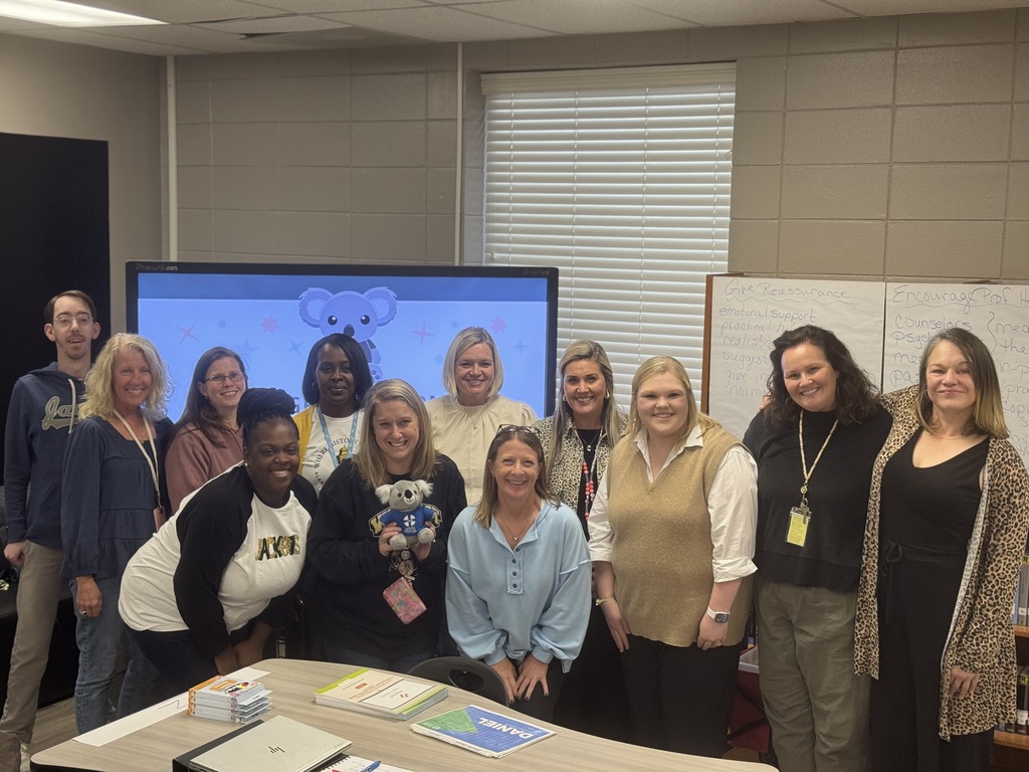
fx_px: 1427
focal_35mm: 48
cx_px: 514
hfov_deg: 39.7
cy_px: 386
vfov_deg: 30.3
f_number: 1.78
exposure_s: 1/60
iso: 100
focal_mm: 6.76
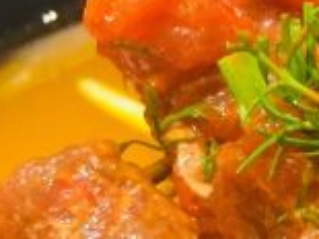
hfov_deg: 14.4
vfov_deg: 10.6
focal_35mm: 131
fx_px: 1206
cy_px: 434
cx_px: 430
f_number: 2.2
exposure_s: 1/33
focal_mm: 4.15
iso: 250
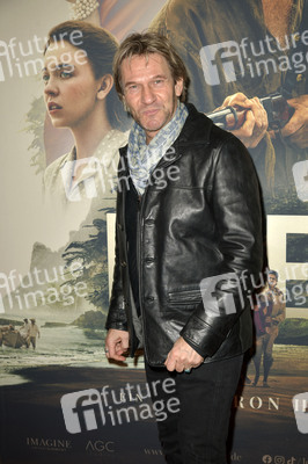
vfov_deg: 41.1
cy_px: 232
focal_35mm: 48
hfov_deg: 28.0
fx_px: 617
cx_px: 154
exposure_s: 1/250
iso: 250
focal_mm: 48
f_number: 5.6
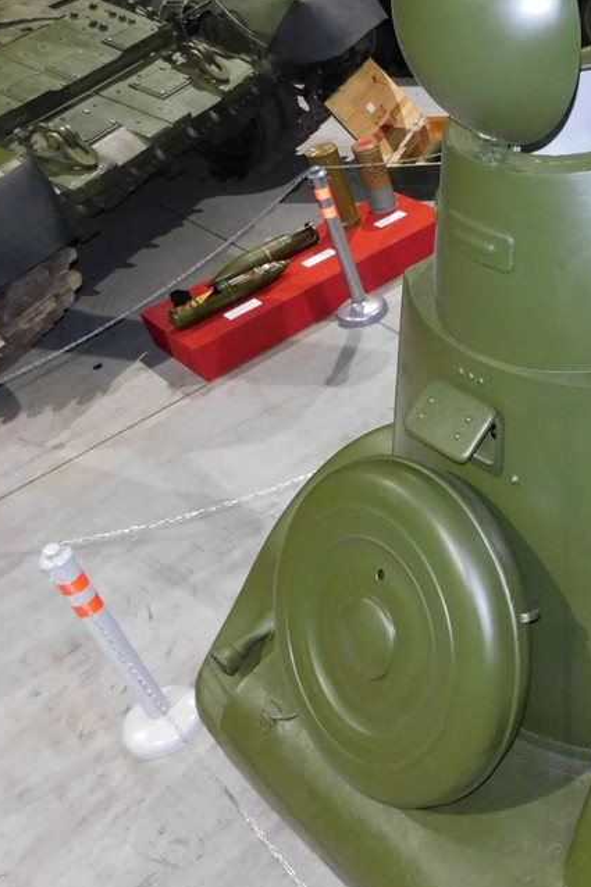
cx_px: 702
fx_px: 985
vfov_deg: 48.4
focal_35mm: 40
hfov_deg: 29.0
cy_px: 418
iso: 280
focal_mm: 4
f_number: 3
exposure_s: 1/30
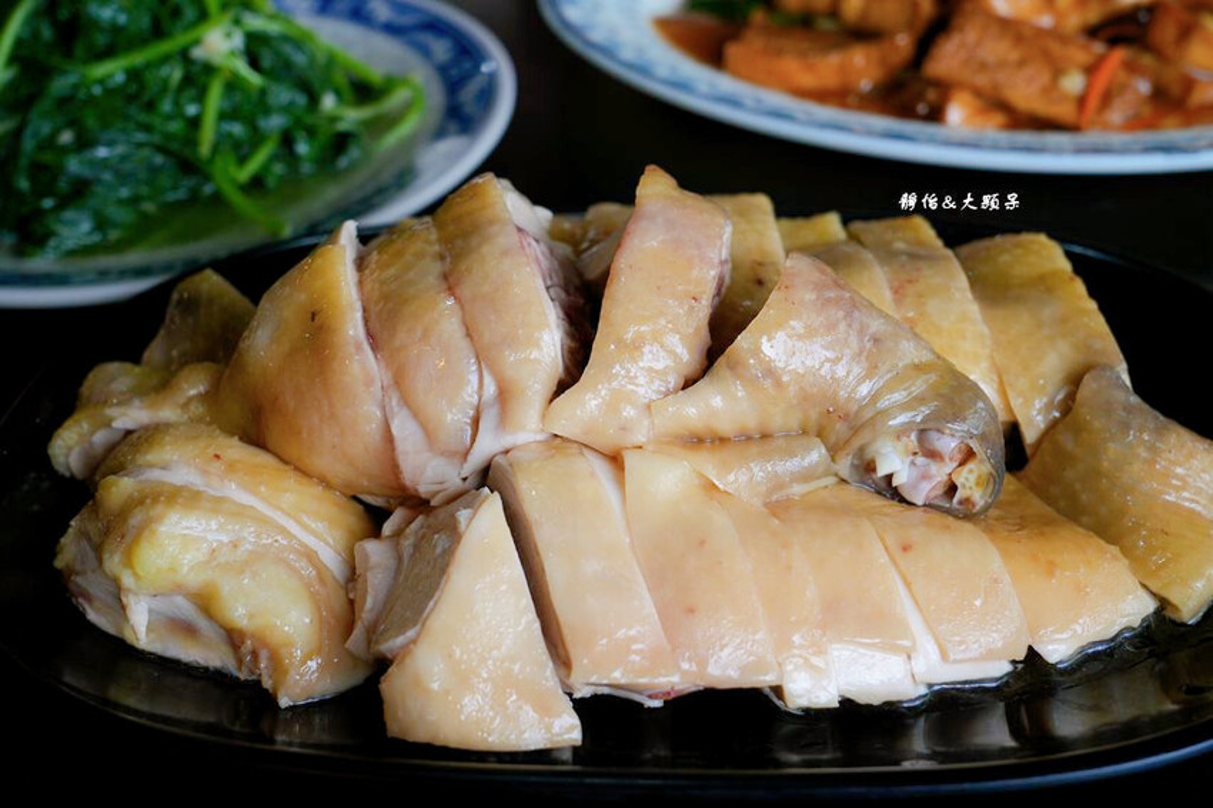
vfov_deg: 28.1
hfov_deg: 41.1
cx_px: 606
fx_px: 1617
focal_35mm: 48
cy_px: 404
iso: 320
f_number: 8
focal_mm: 48
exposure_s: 1/200
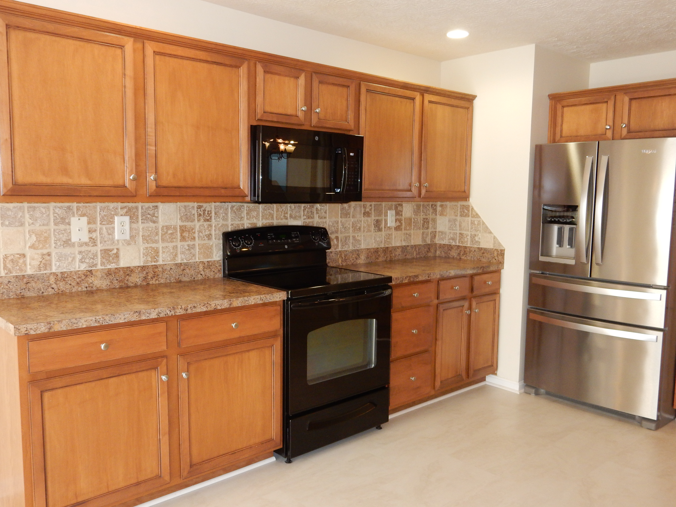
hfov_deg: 60.0
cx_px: 338
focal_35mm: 30
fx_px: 586
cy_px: 254
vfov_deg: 46.8
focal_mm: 5.4
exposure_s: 1/30
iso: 280
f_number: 4
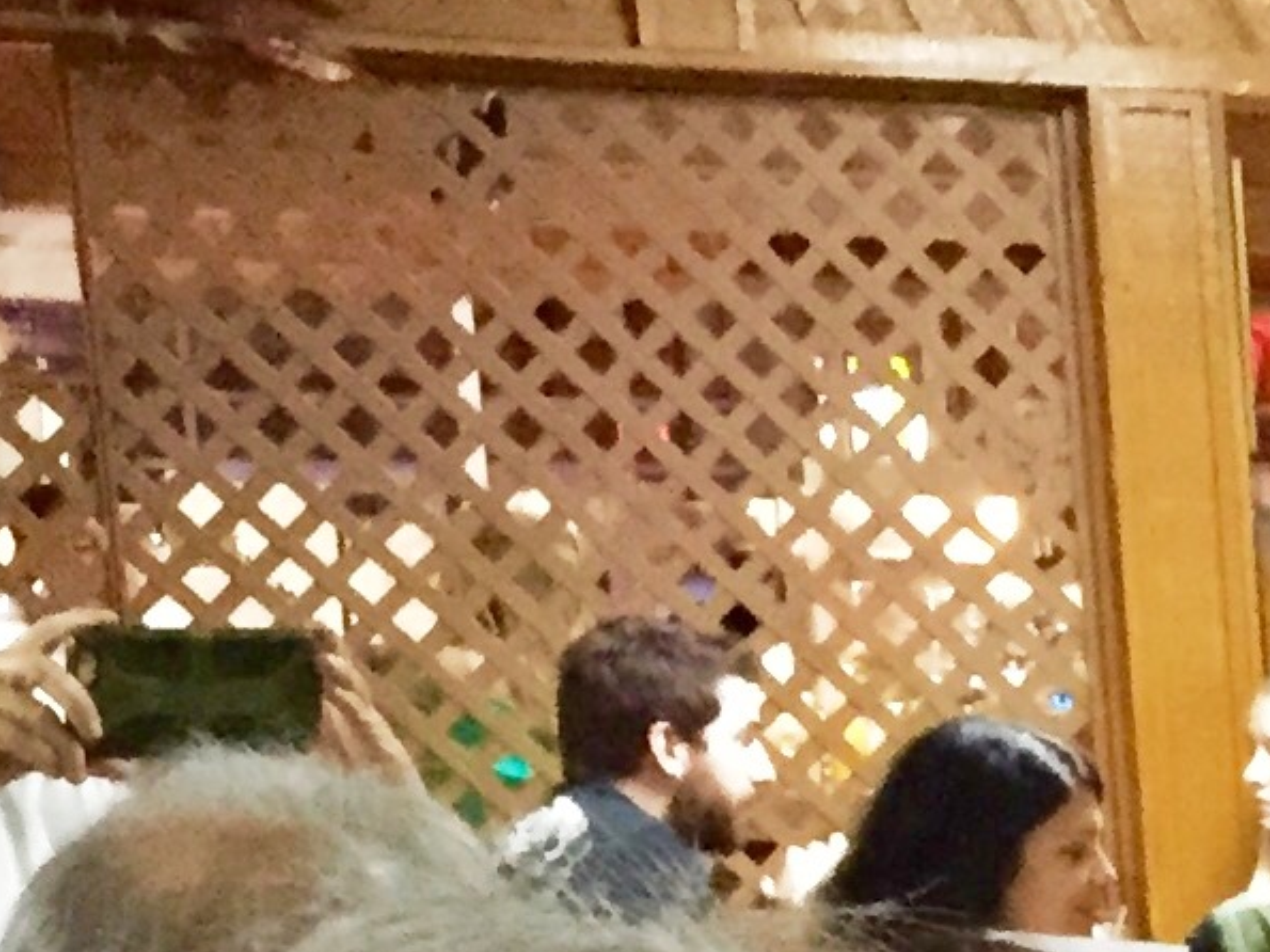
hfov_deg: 10.4
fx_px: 5832
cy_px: 2214
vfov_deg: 8.6
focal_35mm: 159
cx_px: 3232
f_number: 2.2
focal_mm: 4.15
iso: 400
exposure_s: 1/15
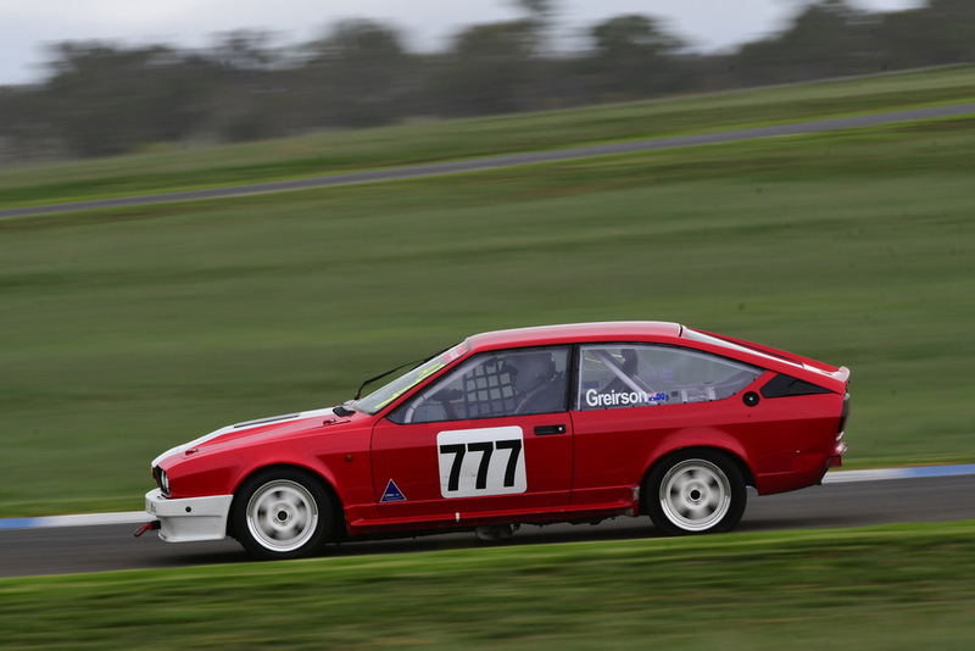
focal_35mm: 405
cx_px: 488
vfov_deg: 3.4
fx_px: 10972
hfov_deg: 5.1
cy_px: 326
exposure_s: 1/60
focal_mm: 270
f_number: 16
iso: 160
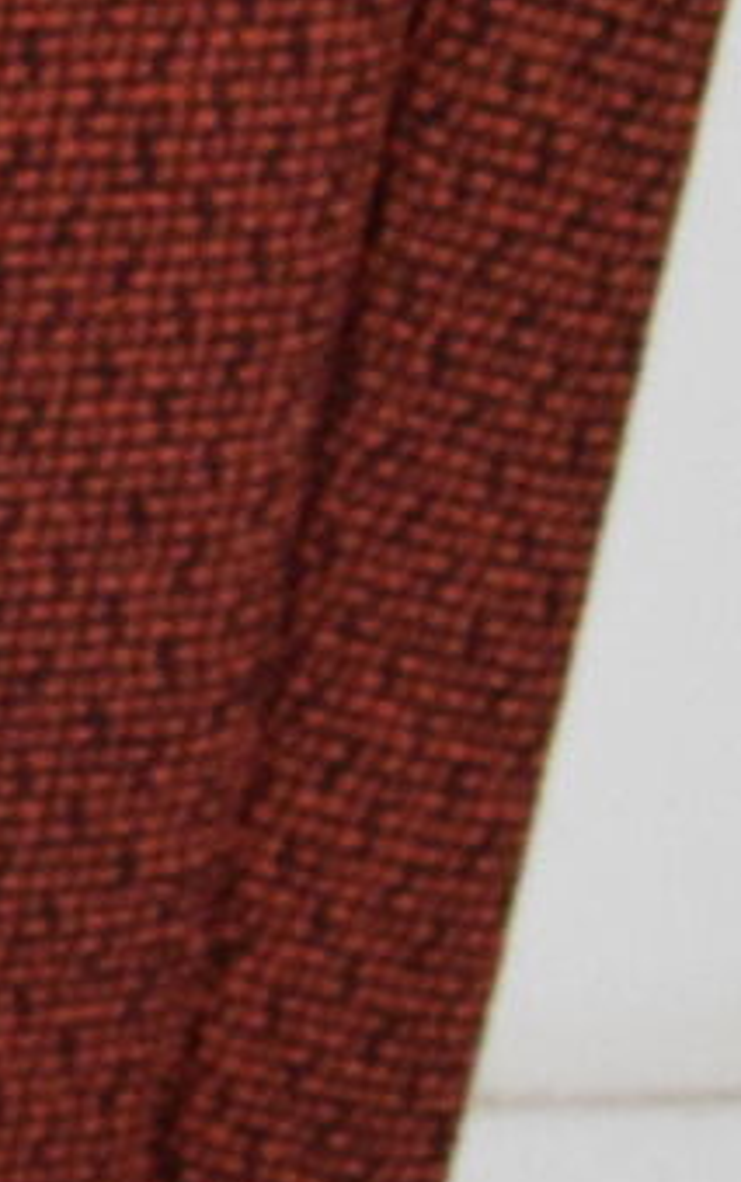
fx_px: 9983
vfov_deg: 6.8
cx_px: -3322
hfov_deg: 3.7
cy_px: 233
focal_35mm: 309
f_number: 6.3
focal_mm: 23
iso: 1600
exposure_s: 1/160
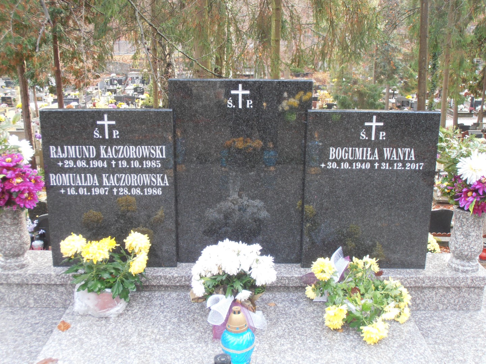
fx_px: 618
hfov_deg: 42.9
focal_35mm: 44
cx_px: 243
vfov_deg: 32.9
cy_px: 182
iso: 125
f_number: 4.2
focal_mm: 7.87
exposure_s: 1/25
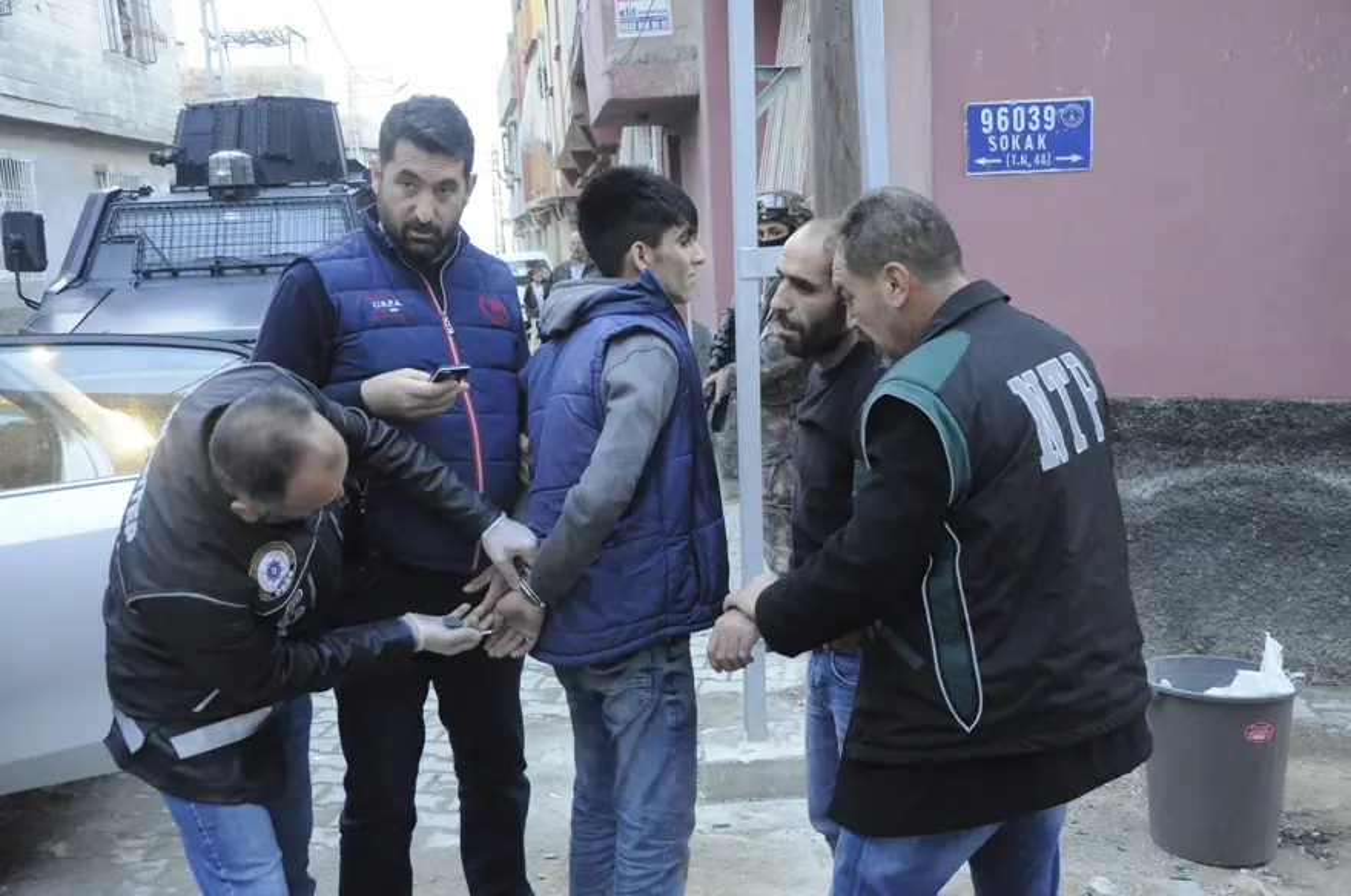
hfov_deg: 51.3
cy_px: 448
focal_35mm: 38
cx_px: 676
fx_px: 1405
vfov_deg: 35.4
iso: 2500
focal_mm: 25
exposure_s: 1/80
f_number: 4.5
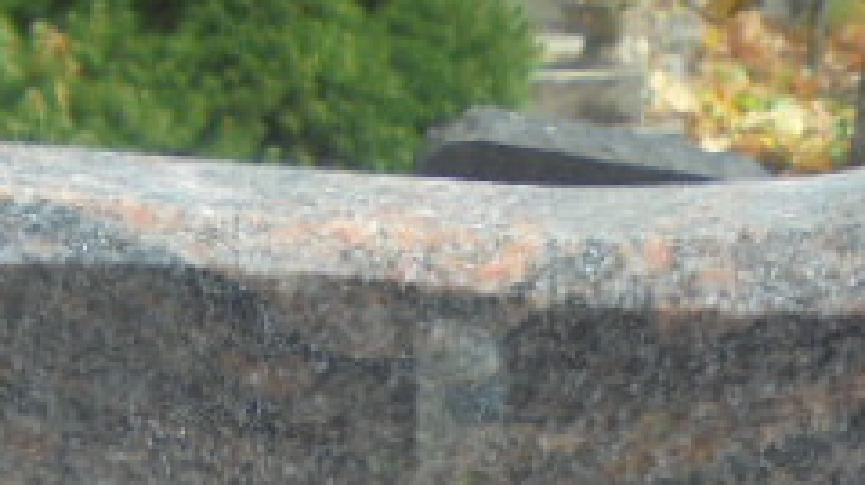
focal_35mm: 76
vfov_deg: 14.1
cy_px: 865
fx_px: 1742
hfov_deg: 27.6
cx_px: 239
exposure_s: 1/125
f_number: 3.5
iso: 100
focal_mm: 4.6
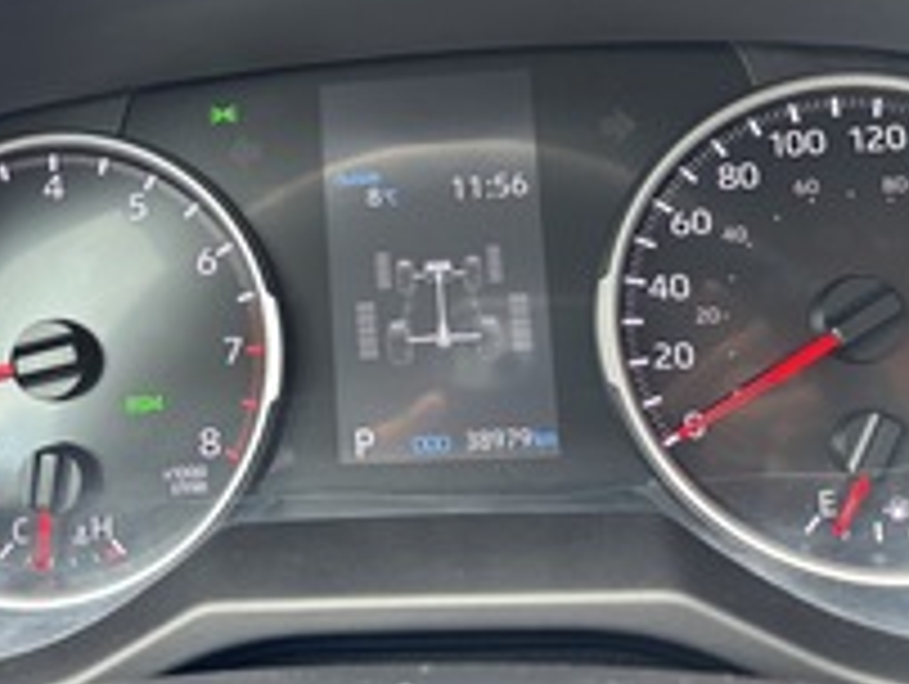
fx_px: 1420
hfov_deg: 35.1
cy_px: 173
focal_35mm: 54
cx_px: 292
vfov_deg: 26.7
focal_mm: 5.96
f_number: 1.6
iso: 200
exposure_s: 1/60
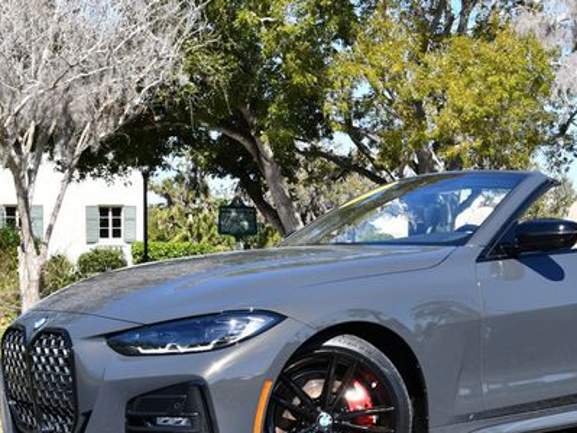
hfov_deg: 28.2
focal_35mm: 68
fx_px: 1133
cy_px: 237
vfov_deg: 21.6
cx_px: 419
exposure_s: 1/250
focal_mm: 22
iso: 140
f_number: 8
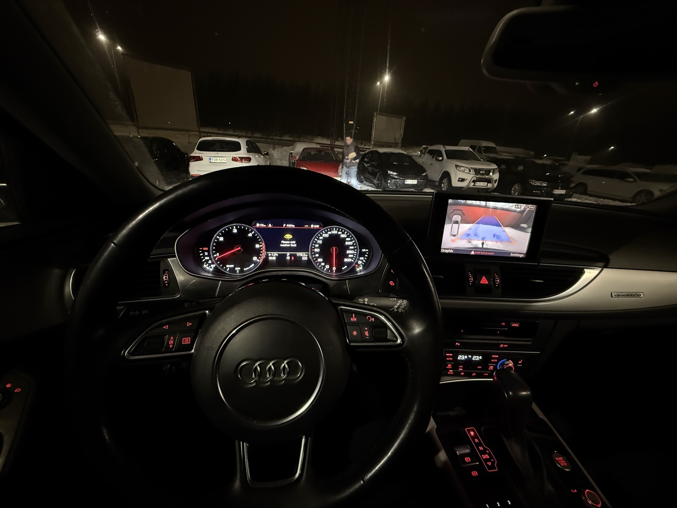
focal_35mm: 14
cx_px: 338
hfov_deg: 102.1
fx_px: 274
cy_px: 254
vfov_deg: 85.7
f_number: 2.2
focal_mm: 2.22
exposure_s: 1/25
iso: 1250
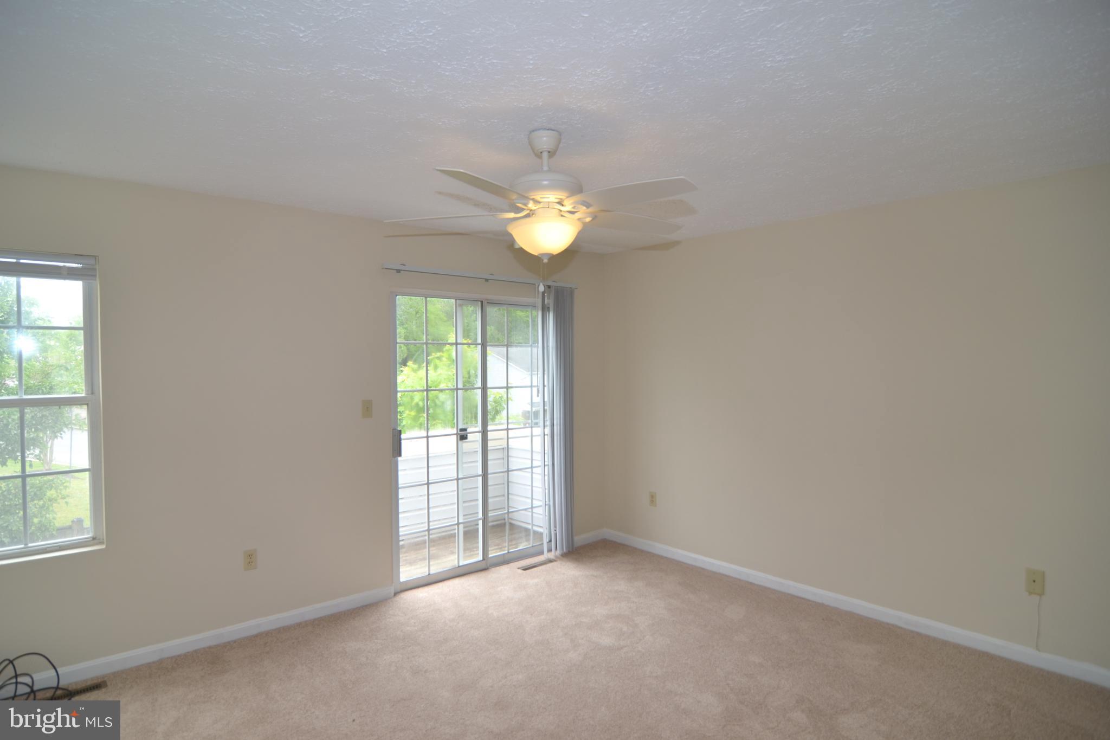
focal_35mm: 18
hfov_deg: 90.0
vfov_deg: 67.4
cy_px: 370
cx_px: 555
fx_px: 555
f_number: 4
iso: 180
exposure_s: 1/250
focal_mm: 12
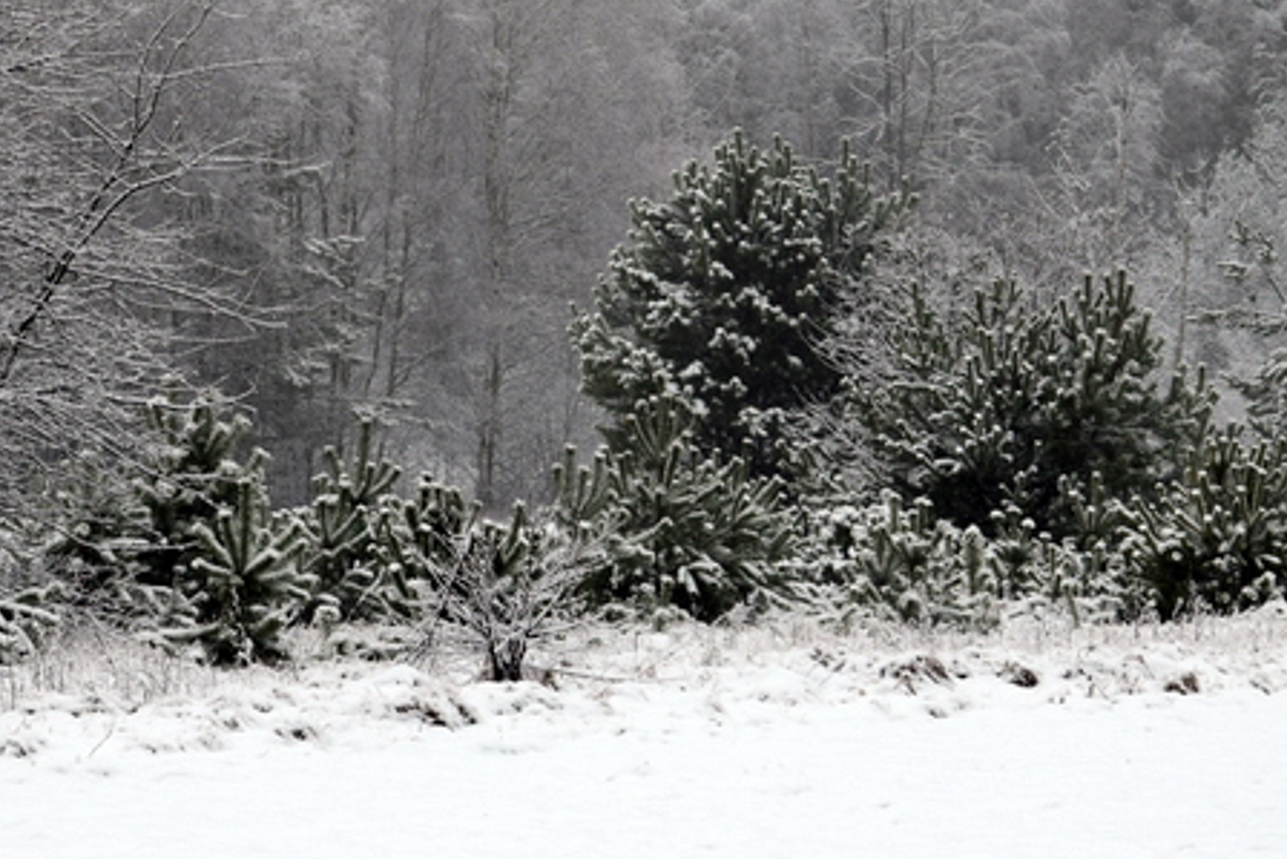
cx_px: 649
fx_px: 8149
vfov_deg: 6.0
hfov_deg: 9.0
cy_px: 296
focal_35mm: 228
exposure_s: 1/125
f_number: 9
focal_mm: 85
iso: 400
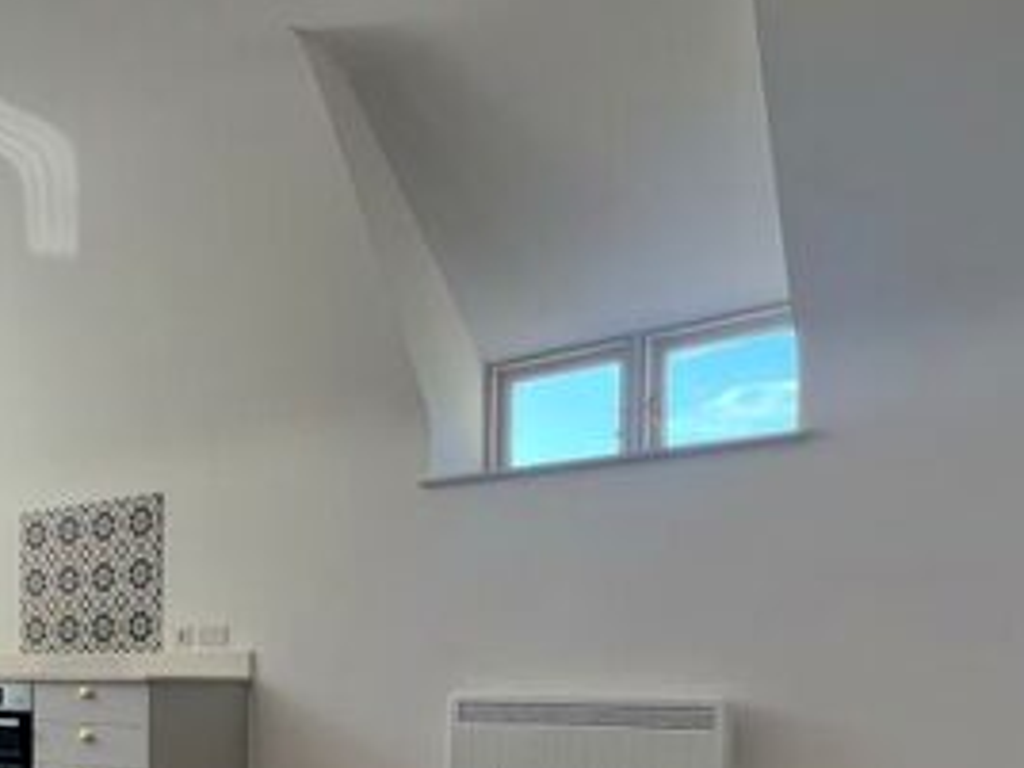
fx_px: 1006
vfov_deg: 38.2
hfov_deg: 49.8
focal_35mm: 34
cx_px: 164
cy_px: 728
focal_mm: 1.57
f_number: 1.8
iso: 32
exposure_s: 1/174
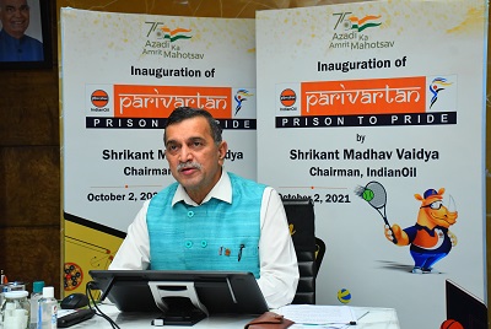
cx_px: 246
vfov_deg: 20.4
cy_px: 164
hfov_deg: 30.0
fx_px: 915
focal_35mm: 67
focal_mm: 45
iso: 2000
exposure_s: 1/100
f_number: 5.6
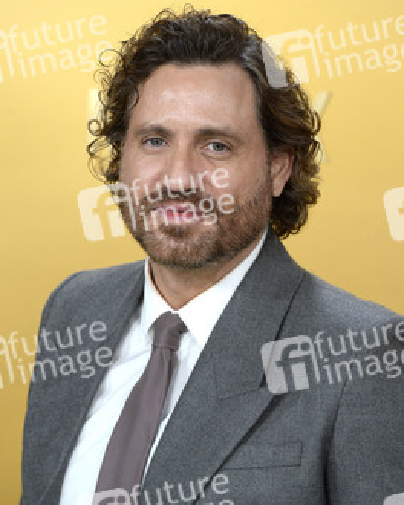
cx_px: 201
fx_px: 2720
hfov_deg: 8.5
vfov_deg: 10.6
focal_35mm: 182
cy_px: 282
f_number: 6.3
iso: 2500
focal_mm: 160
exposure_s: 1/250
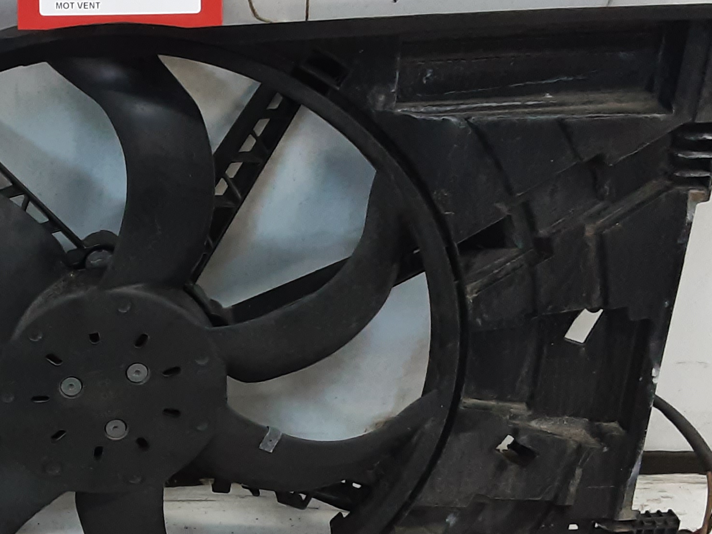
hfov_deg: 30.4
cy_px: 398
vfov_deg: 24.2
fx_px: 1234
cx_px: 38
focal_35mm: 60
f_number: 1.9
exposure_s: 1/50
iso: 125
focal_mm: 2.91
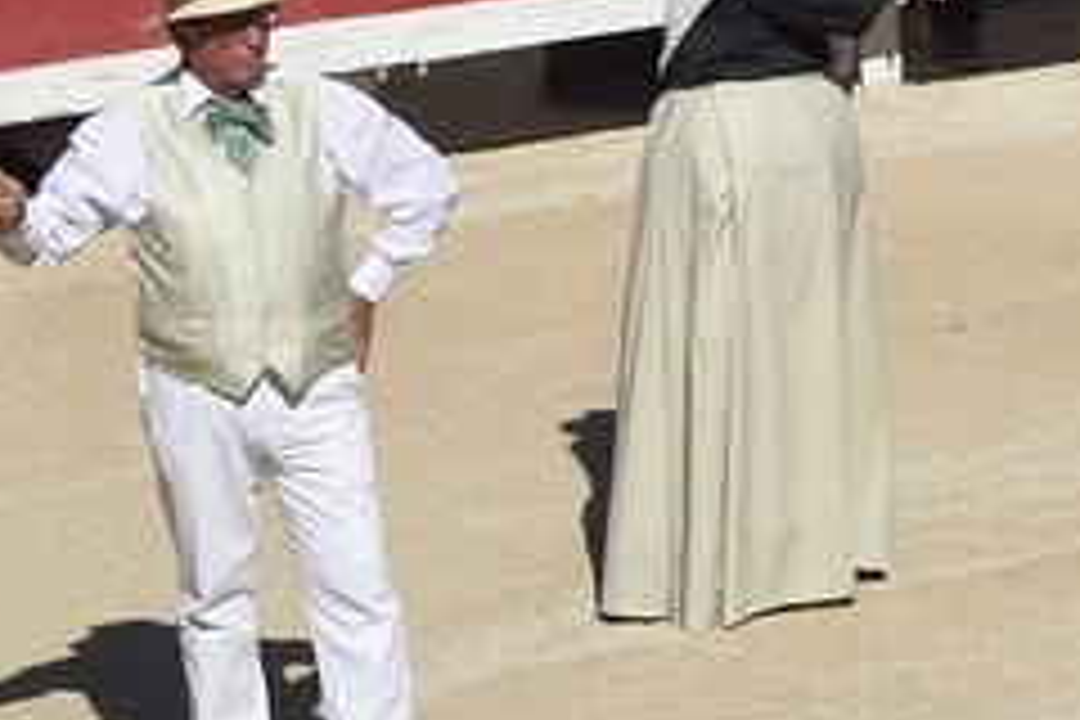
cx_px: 3236
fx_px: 13979
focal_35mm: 466
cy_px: 608
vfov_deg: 2.9
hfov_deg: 4.3
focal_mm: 70
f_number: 13
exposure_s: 1/400
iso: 200
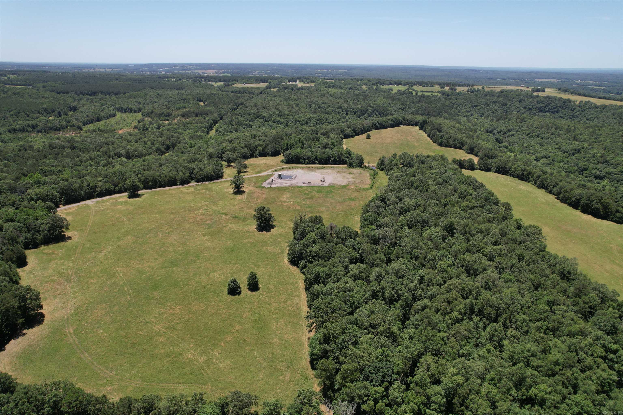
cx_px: 312
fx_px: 381
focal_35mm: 22
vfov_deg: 57.2
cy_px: 208
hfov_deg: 78.6
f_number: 2.8
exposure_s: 1/1600
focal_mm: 8.38
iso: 120
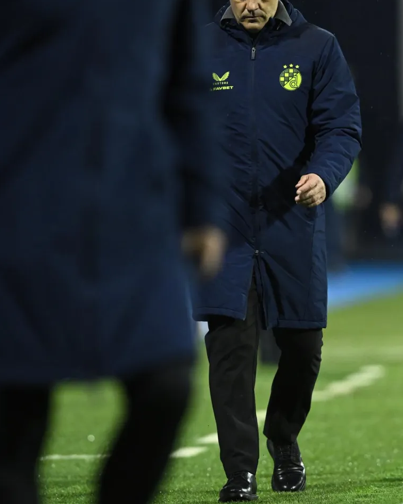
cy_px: 212
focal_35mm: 452
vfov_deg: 4.3
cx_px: 201
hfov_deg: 3.4
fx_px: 6742
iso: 4000
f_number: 4
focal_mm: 400
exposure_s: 1/800
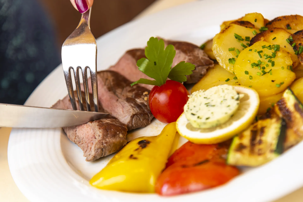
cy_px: 101
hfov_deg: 17.1
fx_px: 1010
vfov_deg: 11.4
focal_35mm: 120
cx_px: 152
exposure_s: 1/60
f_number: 4.5
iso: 320
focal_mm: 120
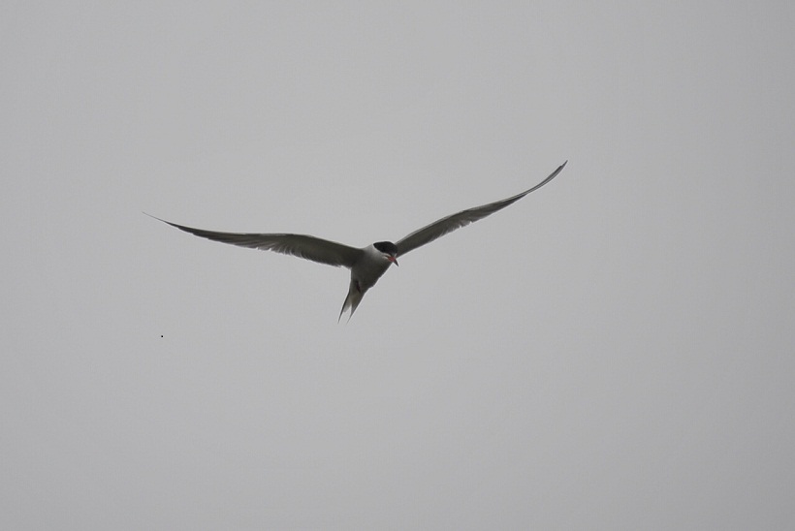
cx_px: 398
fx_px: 6629
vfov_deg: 4.6
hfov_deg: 6.9
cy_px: 266
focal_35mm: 300
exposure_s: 1/3200
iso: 400
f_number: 5.6
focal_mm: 300
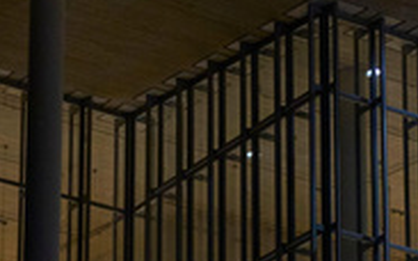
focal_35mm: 200
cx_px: 162
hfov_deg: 10.5
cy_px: 528
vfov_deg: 6.4
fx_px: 2276
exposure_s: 1/320
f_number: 2.8
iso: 3200
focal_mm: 35
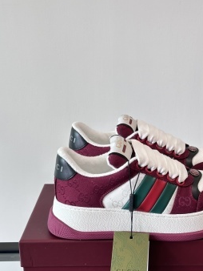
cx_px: 149
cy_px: 154
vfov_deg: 27.4
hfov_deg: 20.6
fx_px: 554
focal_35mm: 71
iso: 80
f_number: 1.78
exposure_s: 1/108
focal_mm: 6.86
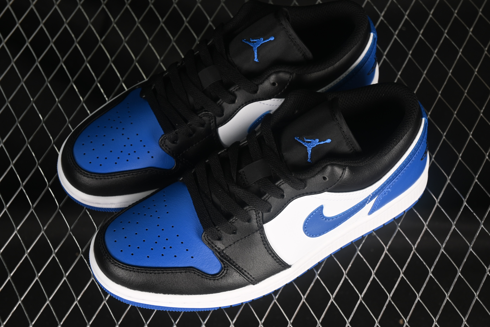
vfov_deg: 18.2
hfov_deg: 27.0
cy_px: 164
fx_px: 1021
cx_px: 245
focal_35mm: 75
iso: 160
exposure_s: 1/60
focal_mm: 50
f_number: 6.3
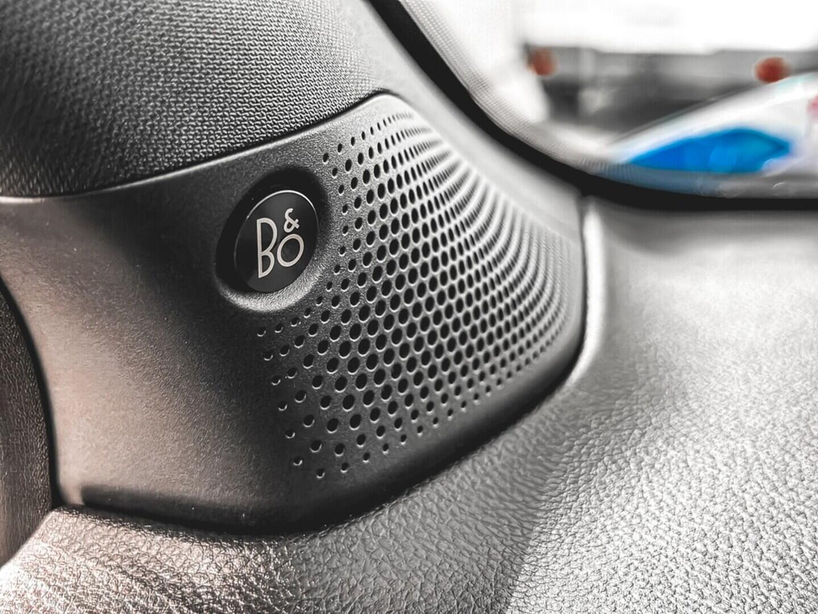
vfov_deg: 30.3
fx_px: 1134
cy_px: 307
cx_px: 409
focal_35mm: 48
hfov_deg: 39.7
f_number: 1.8
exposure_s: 1/20
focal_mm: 6.86
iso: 800
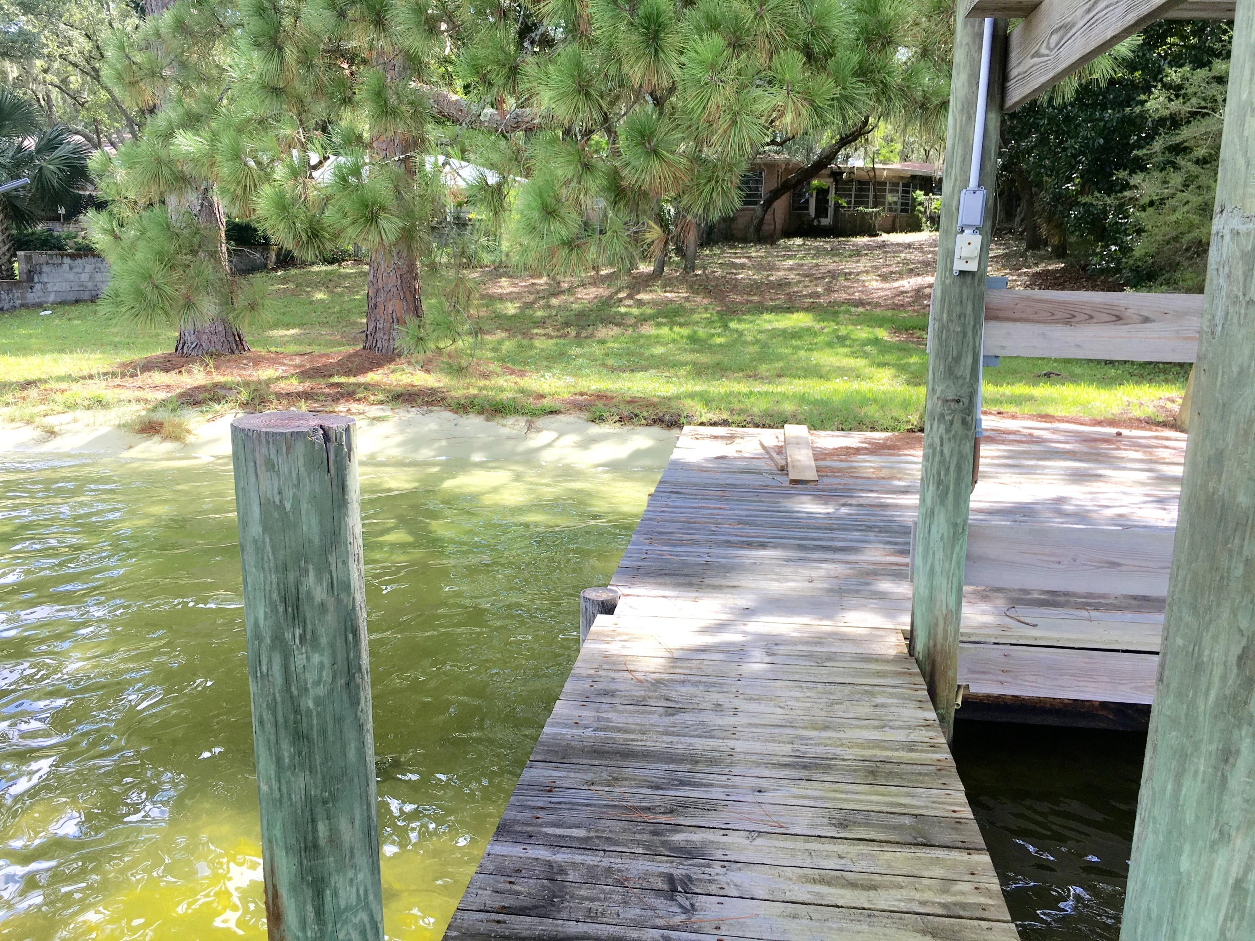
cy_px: 470
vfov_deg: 48.2
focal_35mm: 29
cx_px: 628
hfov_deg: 61.7
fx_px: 1051
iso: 25
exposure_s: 1/364
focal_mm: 4.15
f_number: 2.2
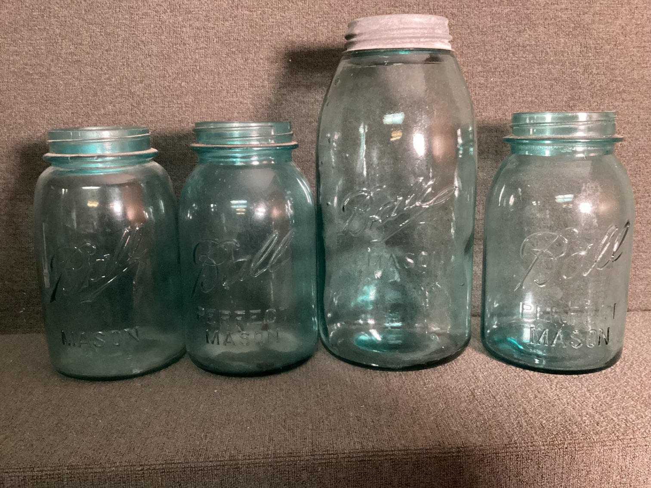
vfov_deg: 45.4
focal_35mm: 31
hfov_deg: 58.3
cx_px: 326
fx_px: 583
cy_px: 244
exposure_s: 1/24
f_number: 2.4
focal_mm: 3.3
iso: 640
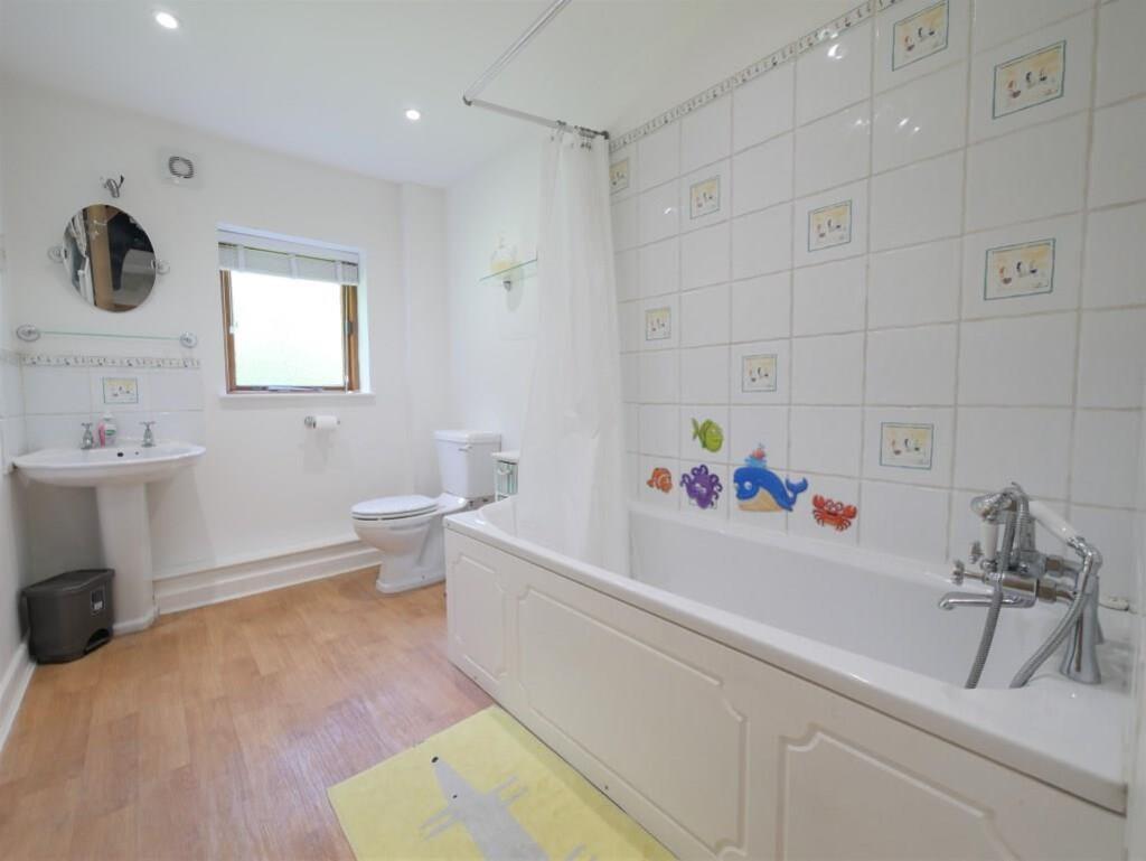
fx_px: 464
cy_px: 430
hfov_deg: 102.0
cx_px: 573
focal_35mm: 14
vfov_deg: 85.7
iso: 400
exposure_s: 1/60
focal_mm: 7
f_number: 4
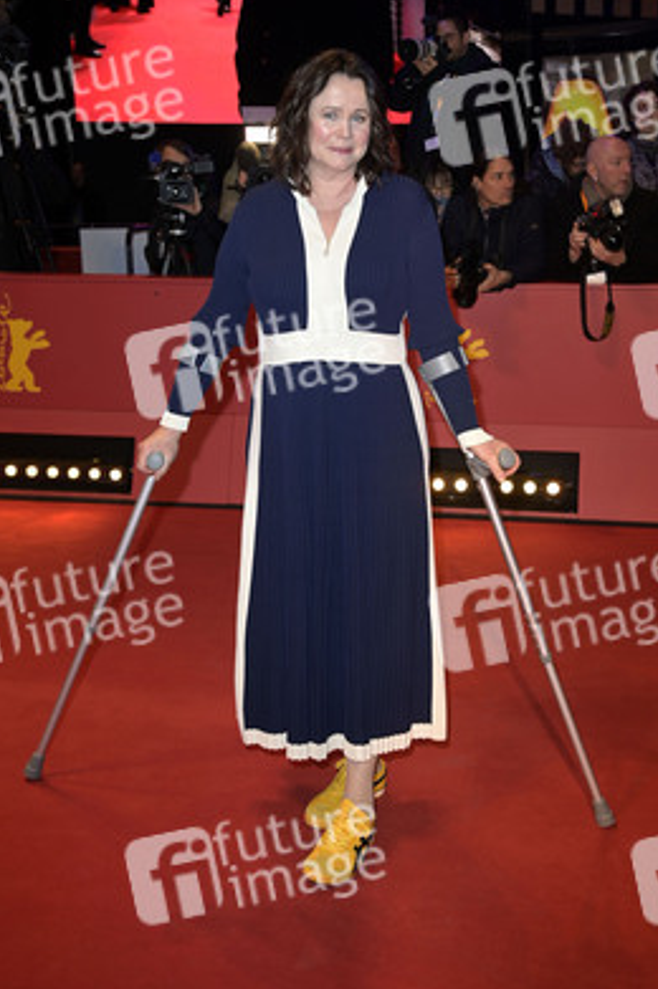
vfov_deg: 42.8
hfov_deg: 29.2
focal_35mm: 46
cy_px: 486
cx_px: 329
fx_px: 1263
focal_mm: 45
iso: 800
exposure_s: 1/200
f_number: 5.6
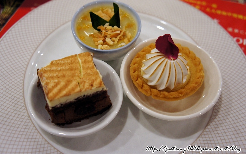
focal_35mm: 42
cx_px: 124
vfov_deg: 30.9
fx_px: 278
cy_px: 73
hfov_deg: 47.7
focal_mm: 27
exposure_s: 1/50
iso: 1000
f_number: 4
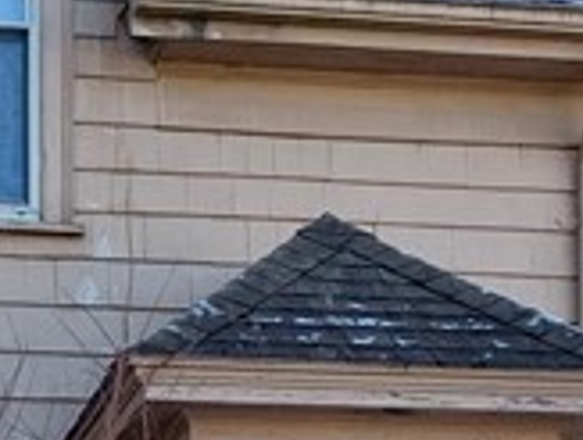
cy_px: 801
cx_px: 154
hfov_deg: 12.1
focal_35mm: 163
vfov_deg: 8.8
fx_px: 2751
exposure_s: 1/601
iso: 25
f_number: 1.8
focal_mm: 4.25
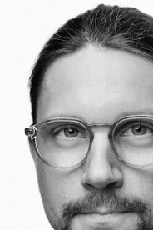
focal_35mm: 131
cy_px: 161
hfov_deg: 10.4
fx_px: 835
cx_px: 116
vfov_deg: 15.6
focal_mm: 110
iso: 200
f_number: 3.6
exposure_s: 1/125
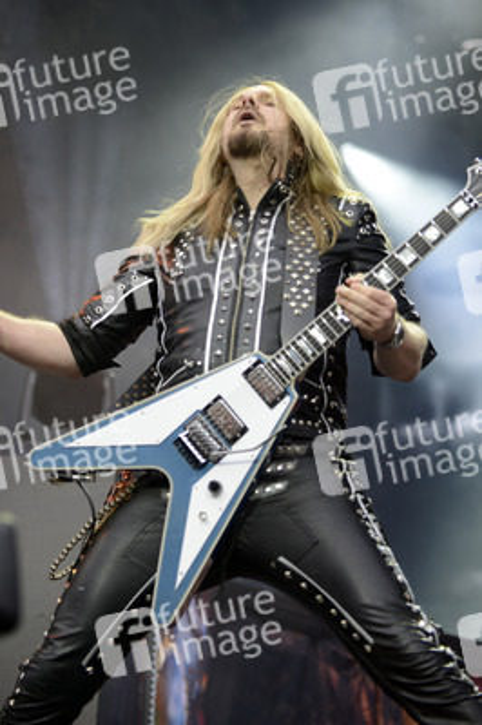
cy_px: 362
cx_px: 241
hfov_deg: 19.4
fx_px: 1408
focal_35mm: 70
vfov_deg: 28.9
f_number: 2.8
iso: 400
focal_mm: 70
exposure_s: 1/800
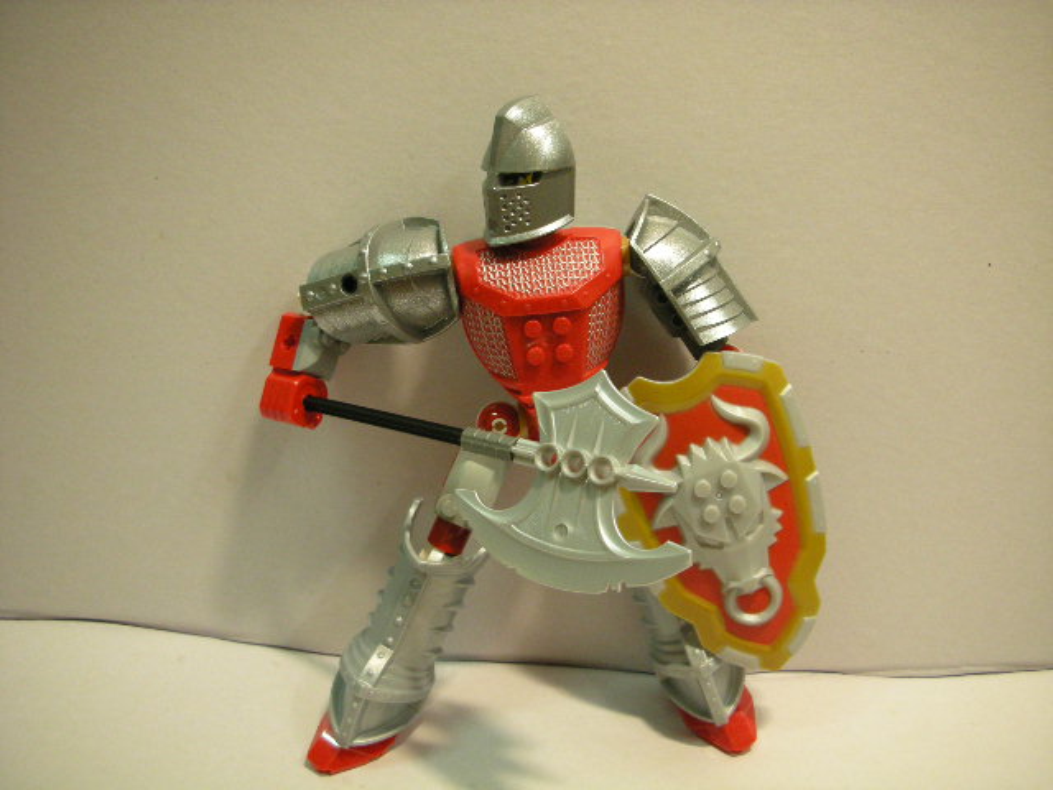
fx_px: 1065
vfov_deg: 40.7
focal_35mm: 35
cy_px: 395
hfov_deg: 52.6
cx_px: 526
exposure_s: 1/14.4
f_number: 2.8
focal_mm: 5.8
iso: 200
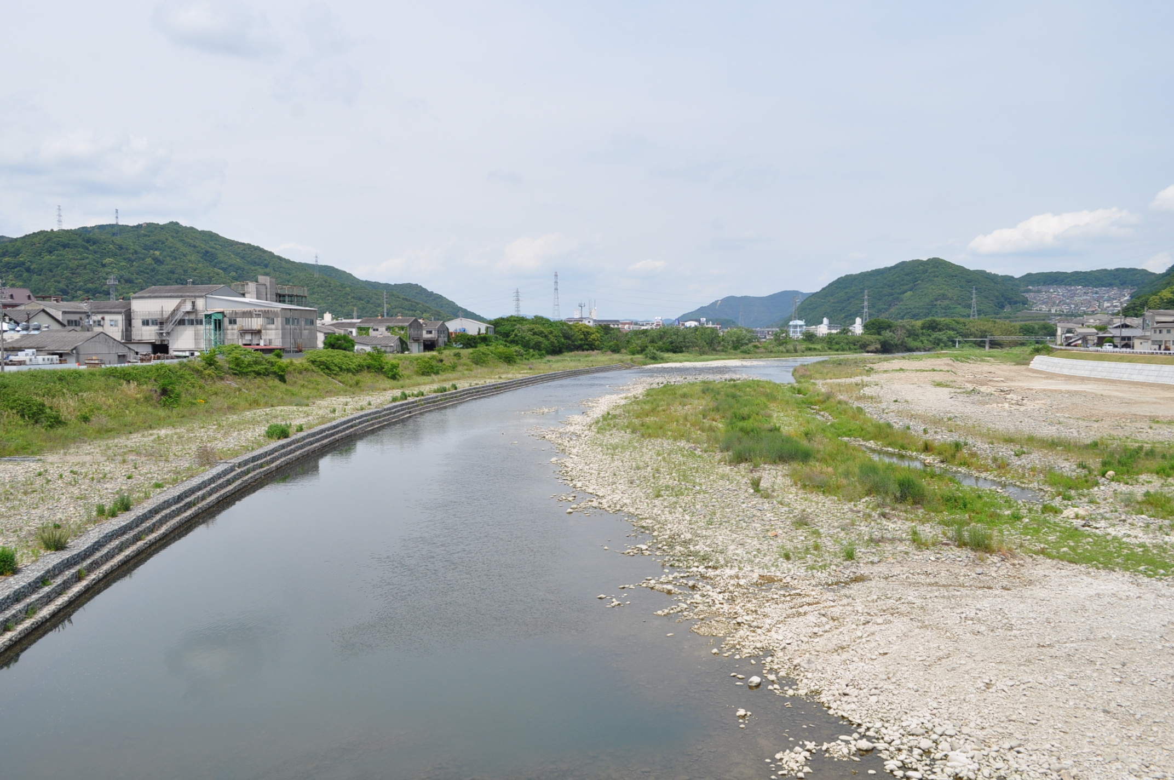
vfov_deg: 39.9
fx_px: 1075
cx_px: 587
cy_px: 390
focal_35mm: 33
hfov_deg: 57.3
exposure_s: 1/400
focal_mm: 22
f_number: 11
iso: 200
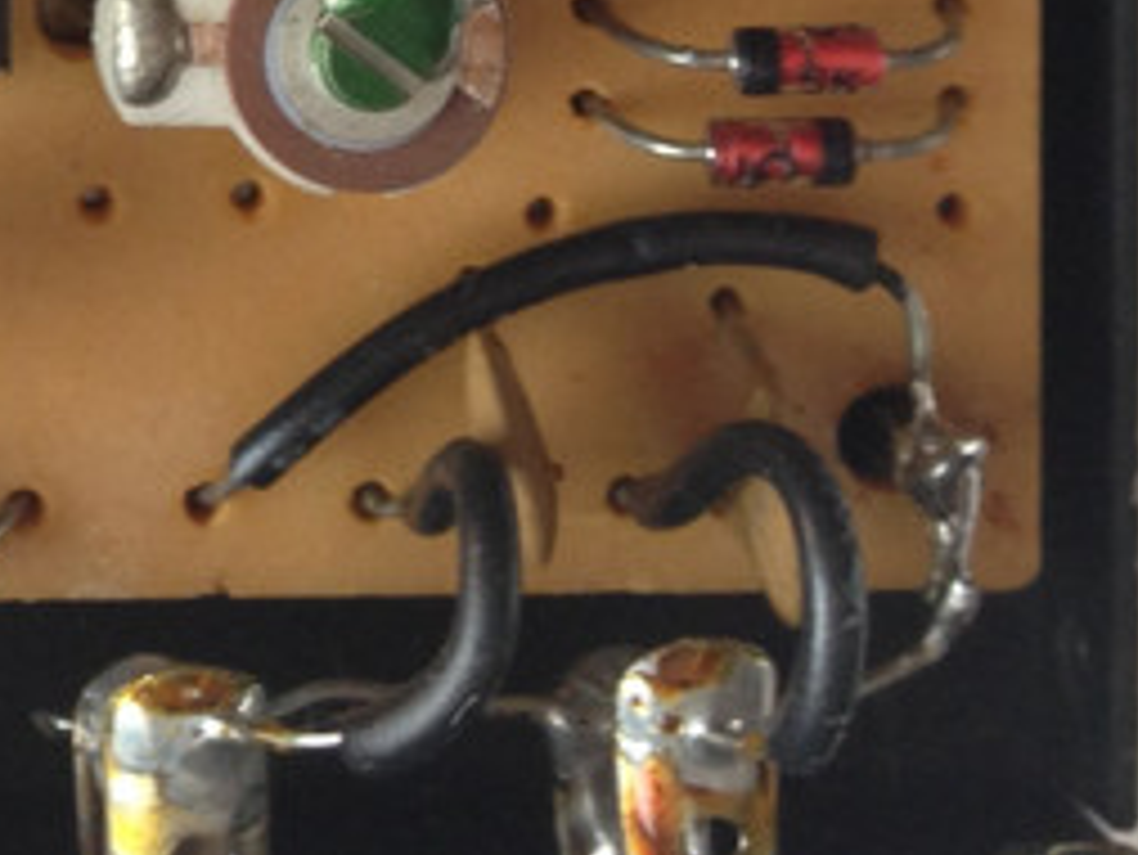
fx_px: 4572
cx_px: -394
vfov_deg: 10.3
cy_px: -482
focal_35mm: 139
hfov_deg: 13.6
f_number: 2.4
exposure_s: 1/20
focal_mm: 4.12
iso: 64
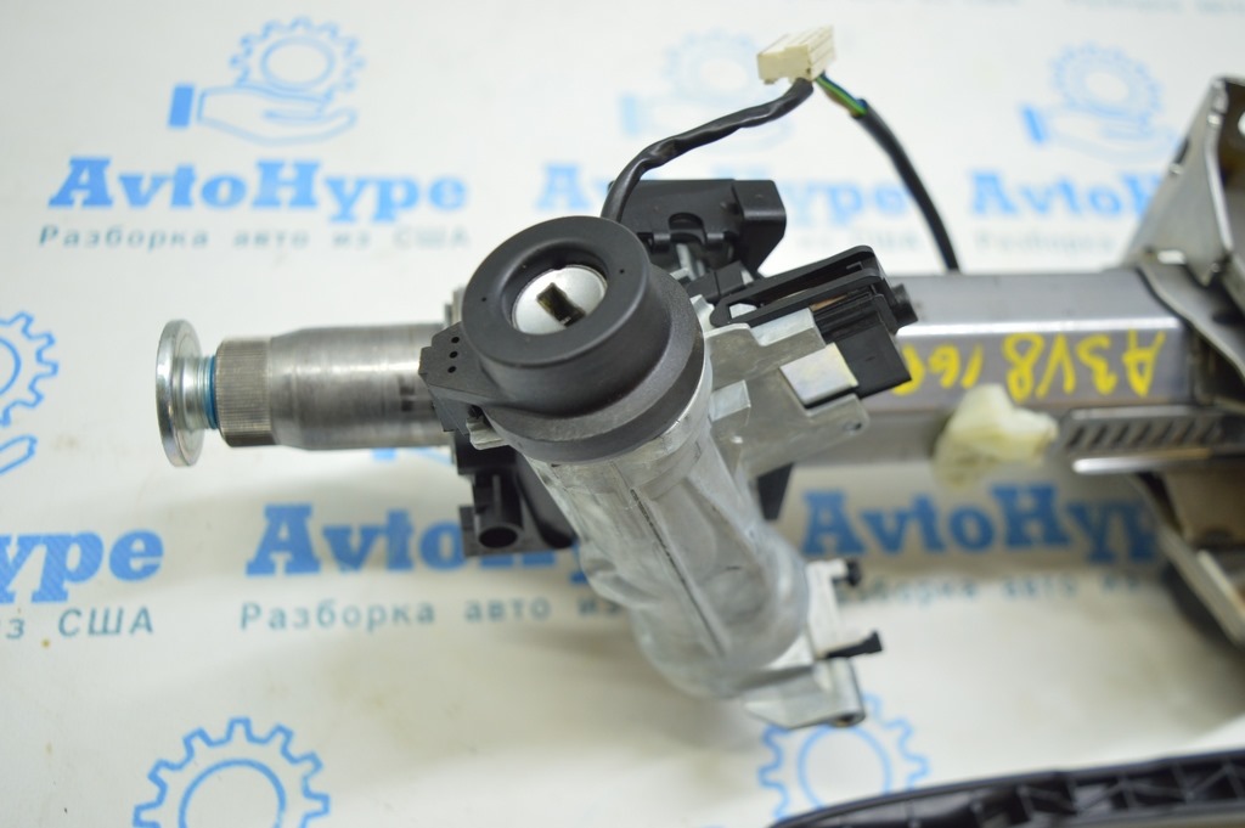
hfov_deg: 55.1
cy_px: 414
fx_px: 1192
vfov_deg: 38.3
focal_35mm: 34
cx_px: 622
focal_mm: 23
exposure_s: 1/40
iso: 400
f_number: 3.8
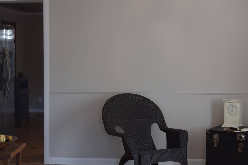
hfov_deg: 25.7
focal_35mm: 79
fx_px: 544
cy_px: 88
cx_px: 136
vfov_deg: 17.3
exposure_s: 1/80
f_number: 4.5
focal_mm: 29
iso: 400
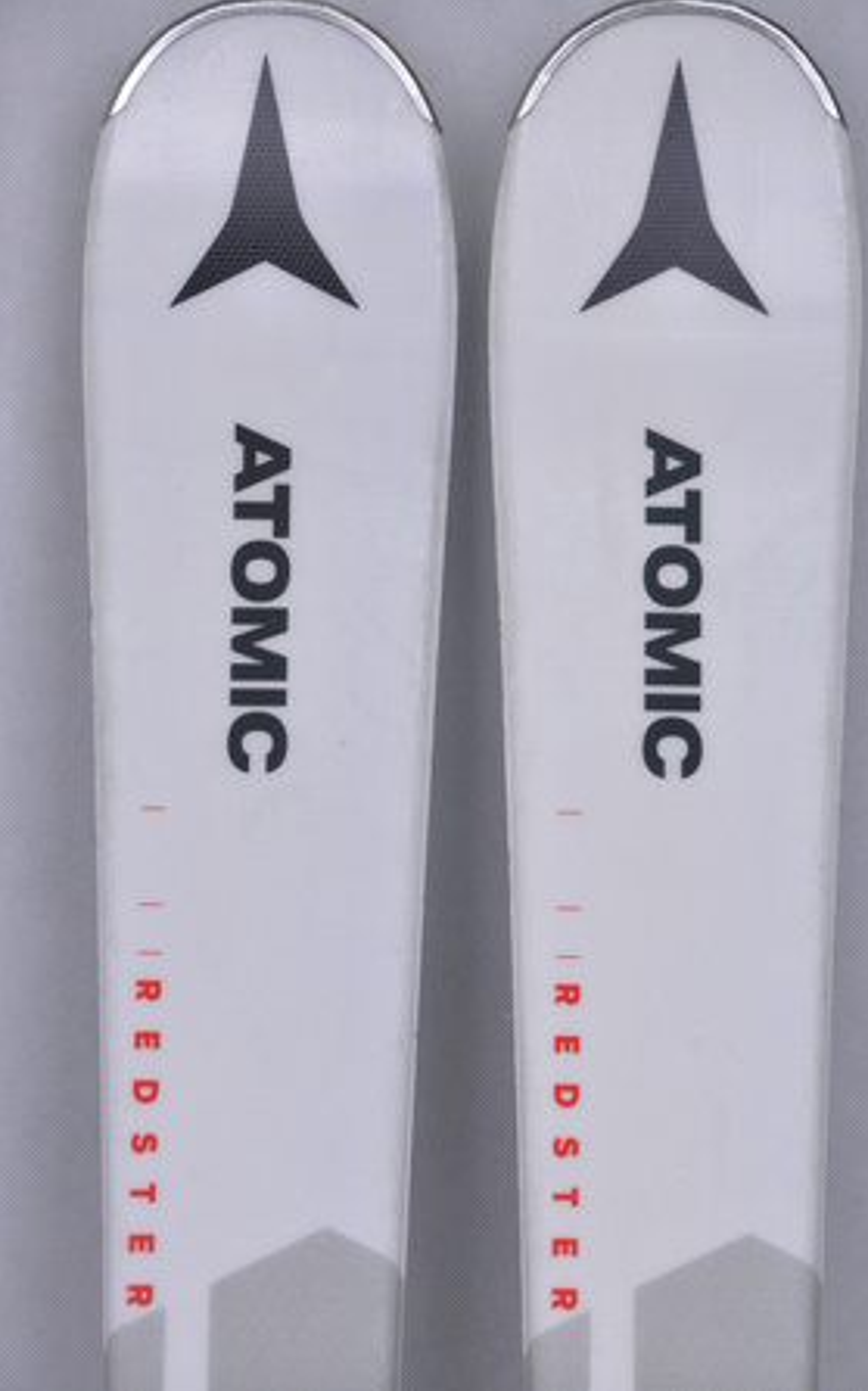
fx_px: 6119
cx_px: 462
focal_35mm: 162
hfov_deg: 8.1
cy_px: 694
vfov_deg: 13.0
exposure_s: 1/125
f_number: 9.5
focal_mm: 105
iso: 3200
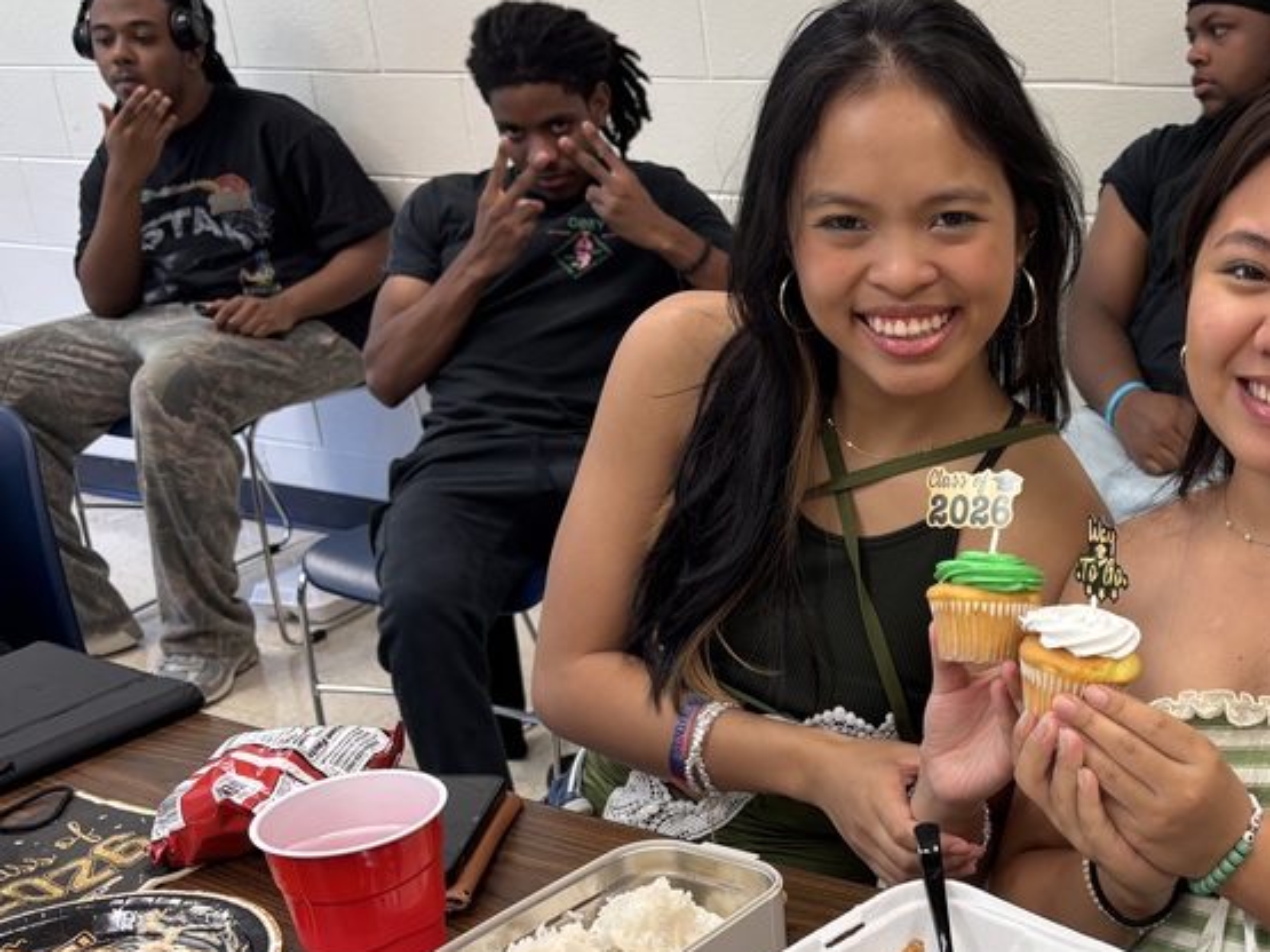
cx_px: 1135
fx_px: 1761
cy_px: 616
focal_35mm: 48
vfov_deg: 30.1
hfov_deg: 37.2
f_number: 1.6
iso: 80
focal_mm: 5.96
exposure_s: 1/60
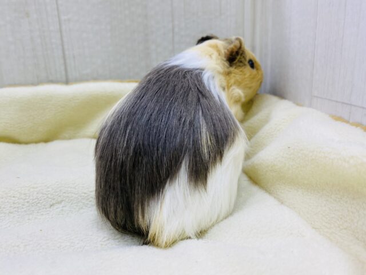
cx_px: 183
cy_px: 138
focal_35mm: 25
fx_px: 264
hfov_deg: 69.4
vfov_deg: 54.9
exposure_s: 1/100
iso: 80
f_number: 1.8
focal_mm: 4.25
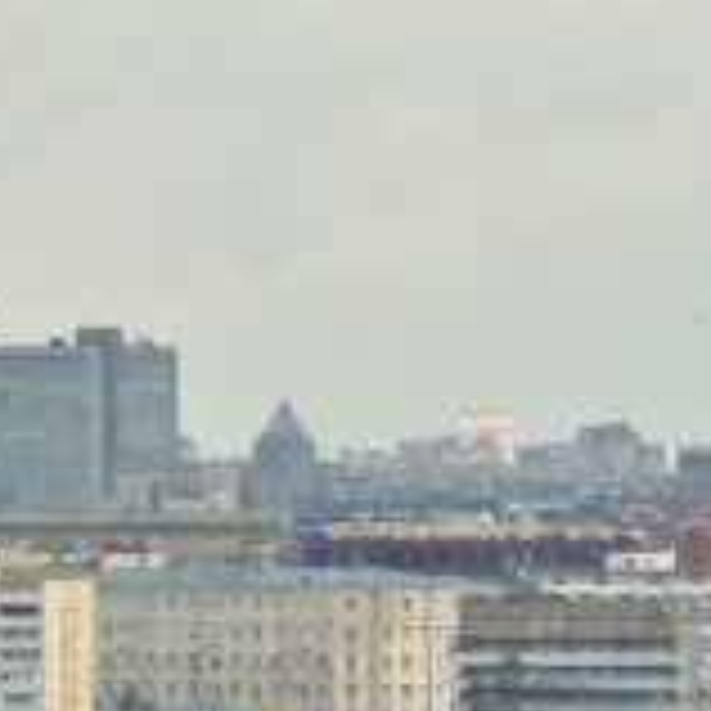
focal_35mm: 741
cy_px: 612
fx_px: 17219
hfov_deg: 2.4
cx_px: -459
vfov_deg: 2.4
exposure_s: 1/320
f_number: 5.6
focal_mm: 30.5
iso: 80
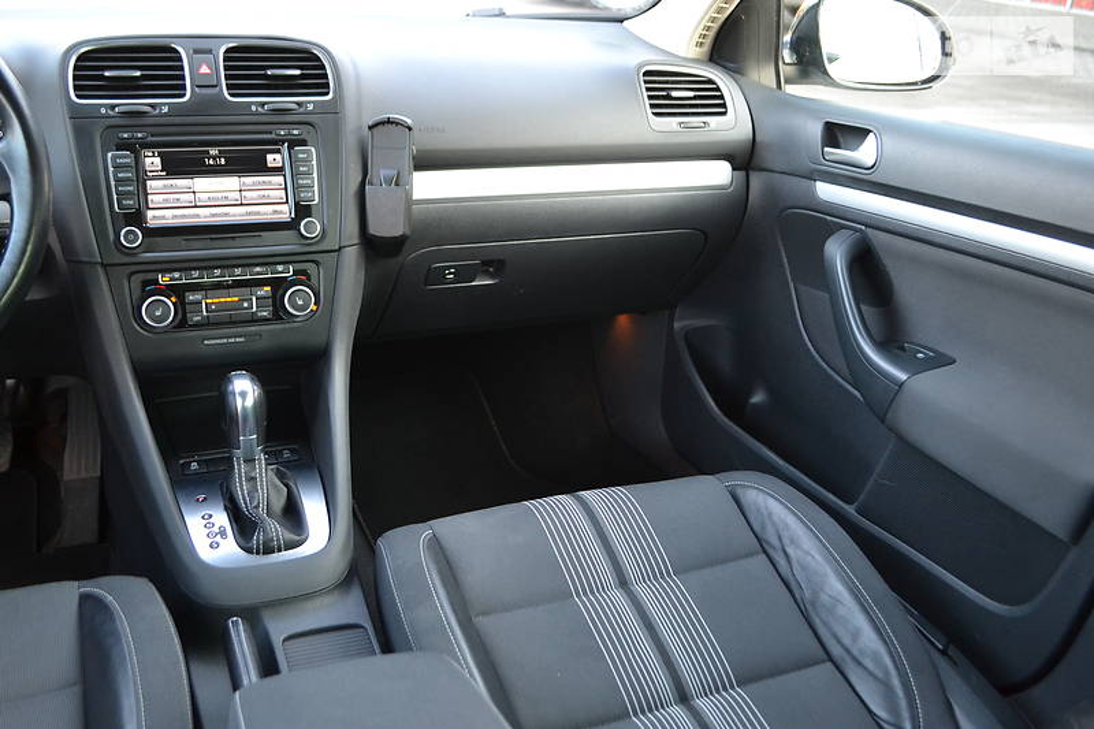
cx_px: 547
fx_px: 1003
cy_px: 364
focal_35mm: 33
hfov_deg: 57.2
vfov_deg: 40.0
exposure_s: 1/60
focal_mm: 22
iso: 900
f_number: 4
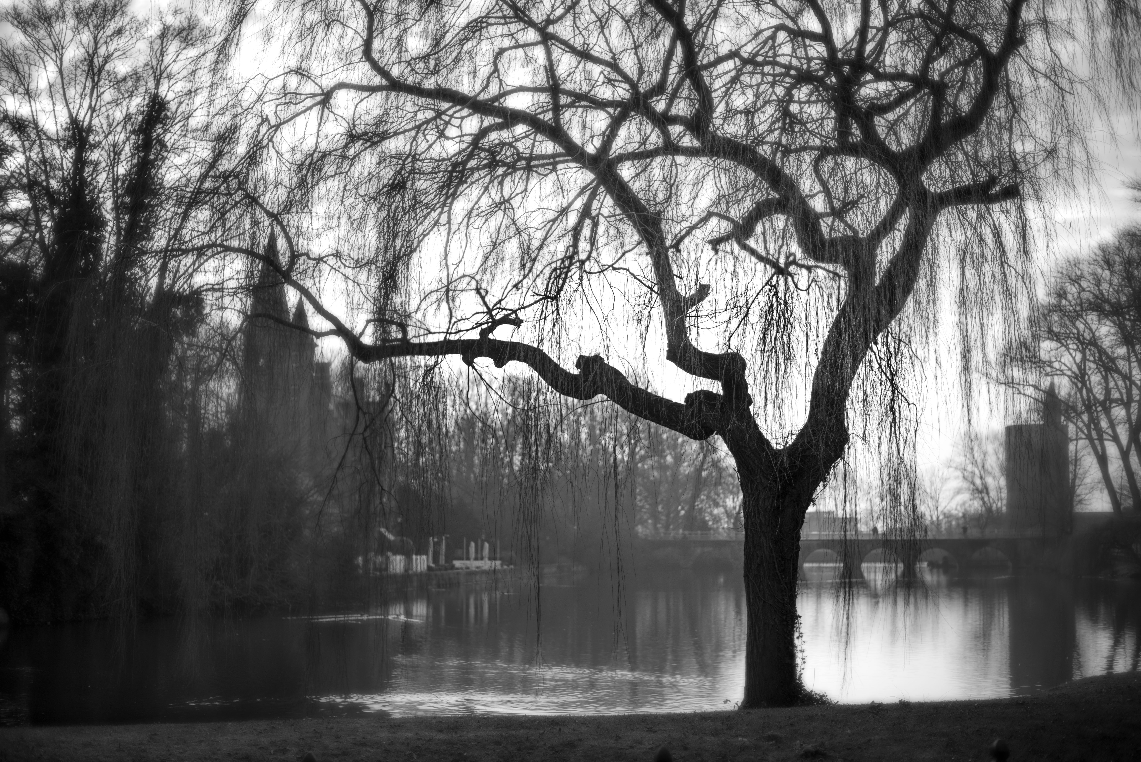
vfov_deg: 27.0
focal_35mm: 50
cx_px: 570
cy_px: 381
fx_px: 1585
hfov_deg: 39.6
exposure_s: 1/4000
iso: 100
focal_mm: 50
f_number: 1.4
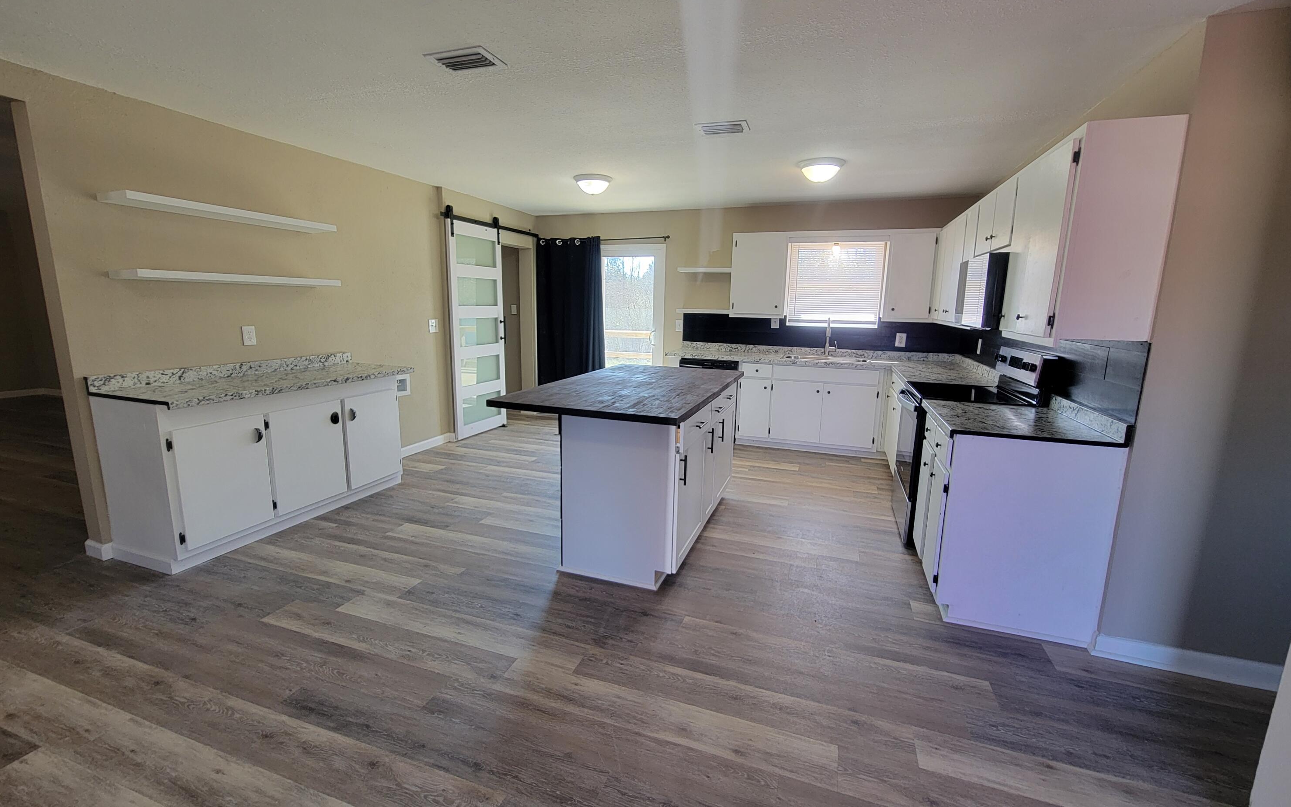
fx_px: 493
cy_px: 397
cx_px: 655
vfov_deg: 78.6
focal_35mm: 14
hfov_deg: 105.3
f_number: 2.2
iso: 100
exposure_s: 1/60
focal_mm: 2.2
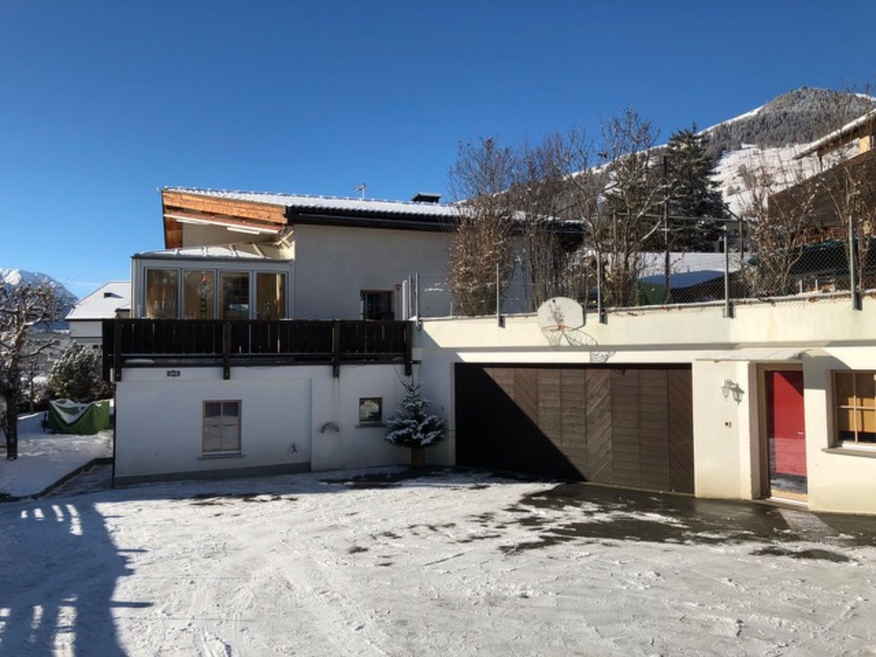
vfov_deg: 48.2
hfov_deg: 61.7
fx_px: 734
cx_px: 438
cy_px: 328
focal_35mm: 29
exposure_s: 1/2857
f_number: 1.8
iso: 25
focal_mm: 3.99
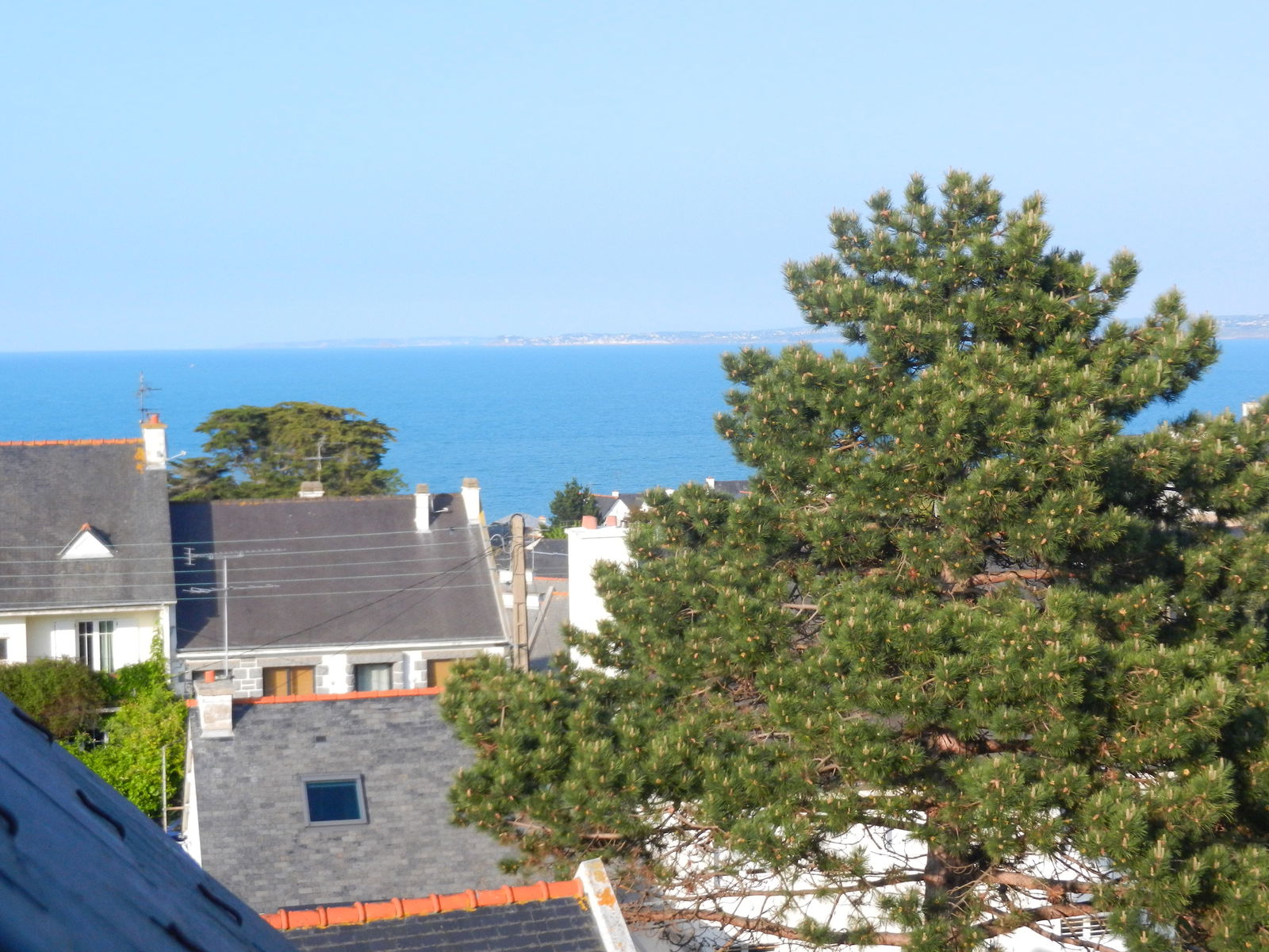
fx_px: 2200
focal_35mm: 60
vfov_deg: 24.4
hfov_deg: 32.2
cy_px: 476
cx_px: 634
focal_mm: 10.9
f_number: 4.5
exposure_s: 1/1250
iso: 400
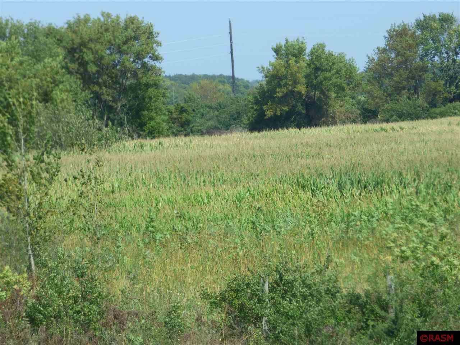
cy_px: 172
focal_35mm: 293
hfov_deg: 6.8
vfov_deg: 5.1
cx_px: 230
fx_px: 3894
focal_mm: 47.65
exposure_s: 1/320
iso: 100
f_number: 5.5
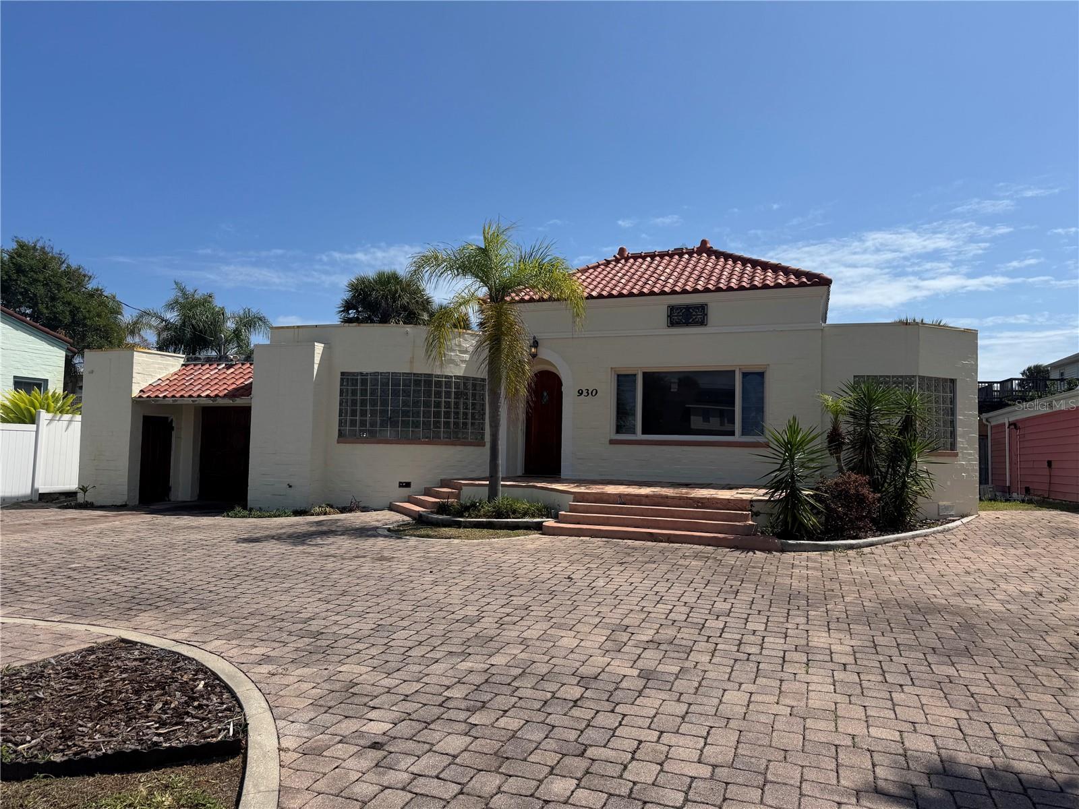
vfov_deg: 56.8
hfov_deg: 71.6
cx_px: 540
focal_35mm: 24
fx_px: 748
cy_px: 404
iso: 80
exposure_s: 1/7092
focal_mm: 6.76
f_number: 1.78
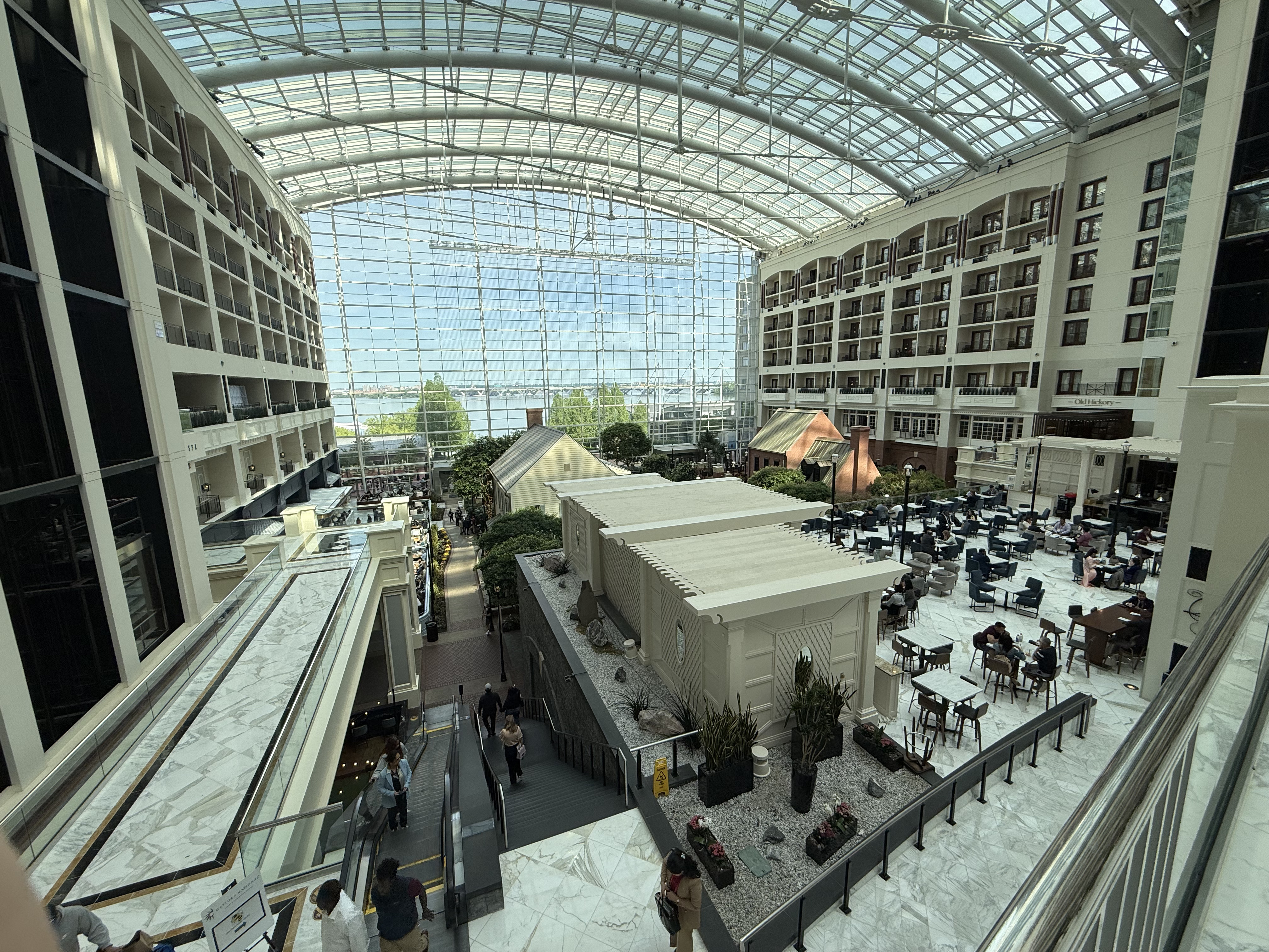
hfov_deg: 102.1
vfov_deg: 85.7
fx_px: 513
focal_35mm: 14
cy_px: 476
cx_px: 634
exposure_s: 1/751
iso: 50
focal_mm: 2.22
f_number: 2.2
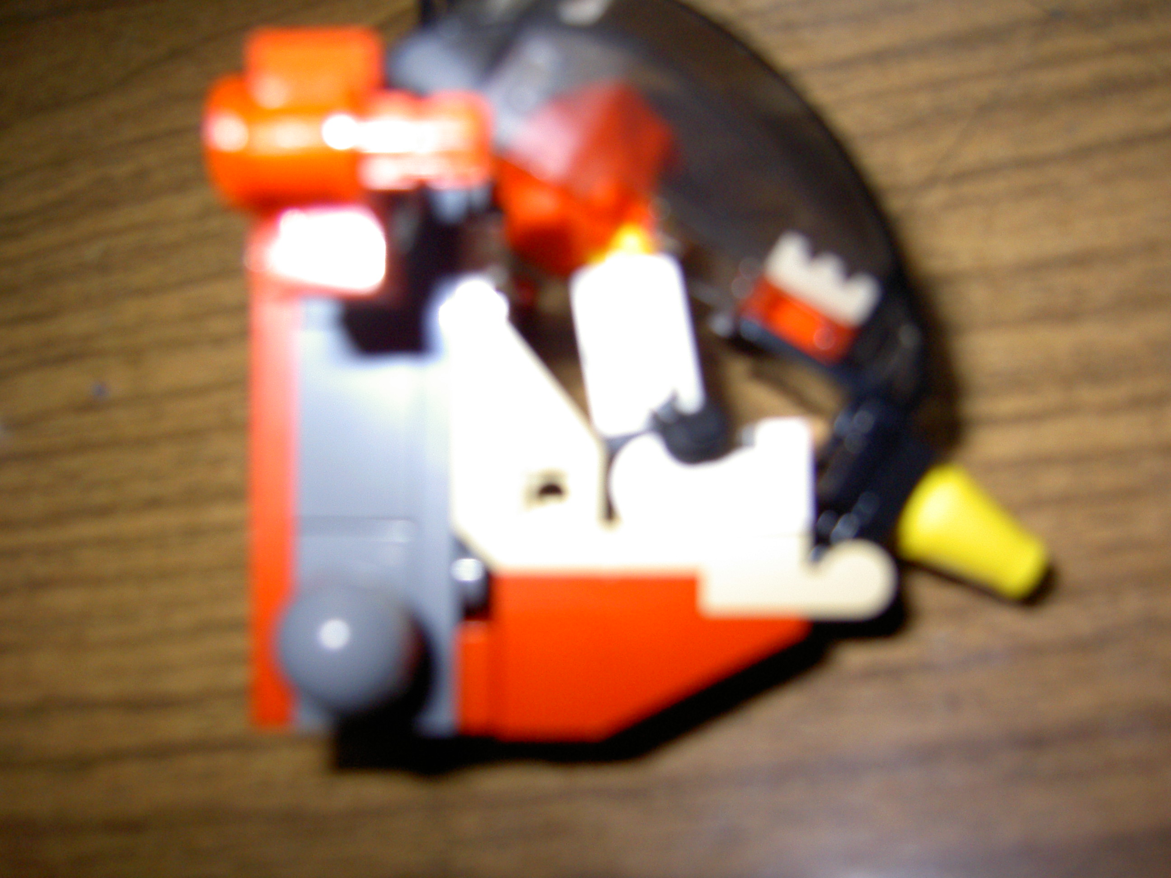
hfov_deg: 54.0
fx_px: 1150
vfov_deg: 41.8
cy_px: 439
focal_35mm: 34
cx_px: 586
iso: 100
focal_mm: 5.6
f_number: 2.8
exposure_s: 1/60
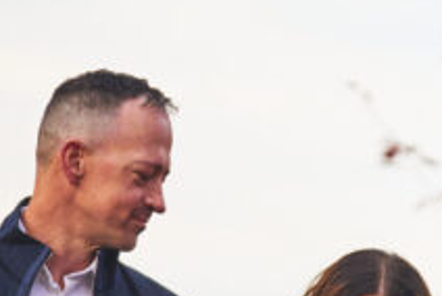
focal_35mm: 511
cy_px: 385
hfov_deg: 4.0
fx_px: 6283
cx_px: 751
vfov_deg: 2.7
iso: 1600
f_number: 2.8
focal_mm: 106
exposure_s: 1/640
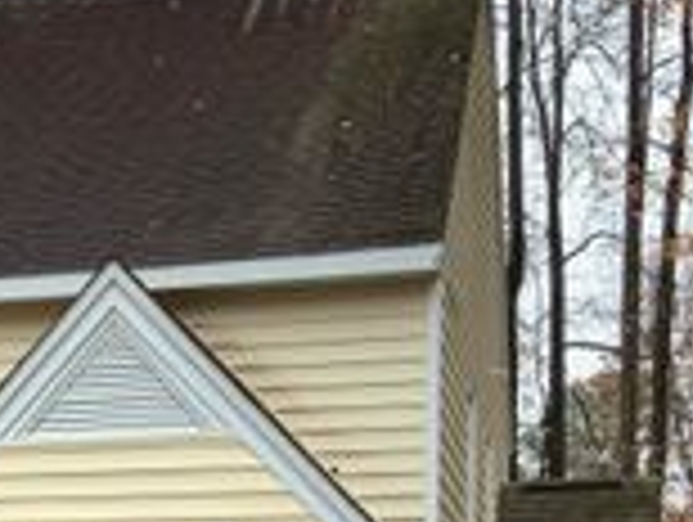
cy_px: 641
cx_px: 14
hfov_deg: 20.2
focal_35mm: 94
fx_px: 1885
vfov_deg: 15.2
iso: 16
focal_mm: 3
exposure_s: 1/140
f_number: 1.8
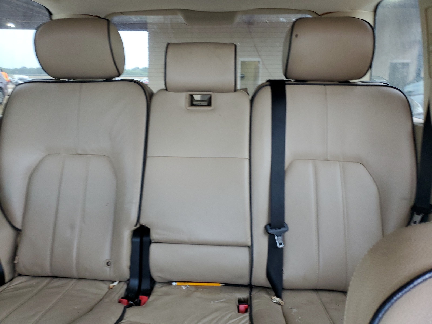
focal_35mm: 26
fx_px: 324
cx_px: 216
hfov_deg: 67.3
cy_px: 162
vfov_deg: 53.1
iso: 129
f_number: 1.5
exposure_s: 1/60.2
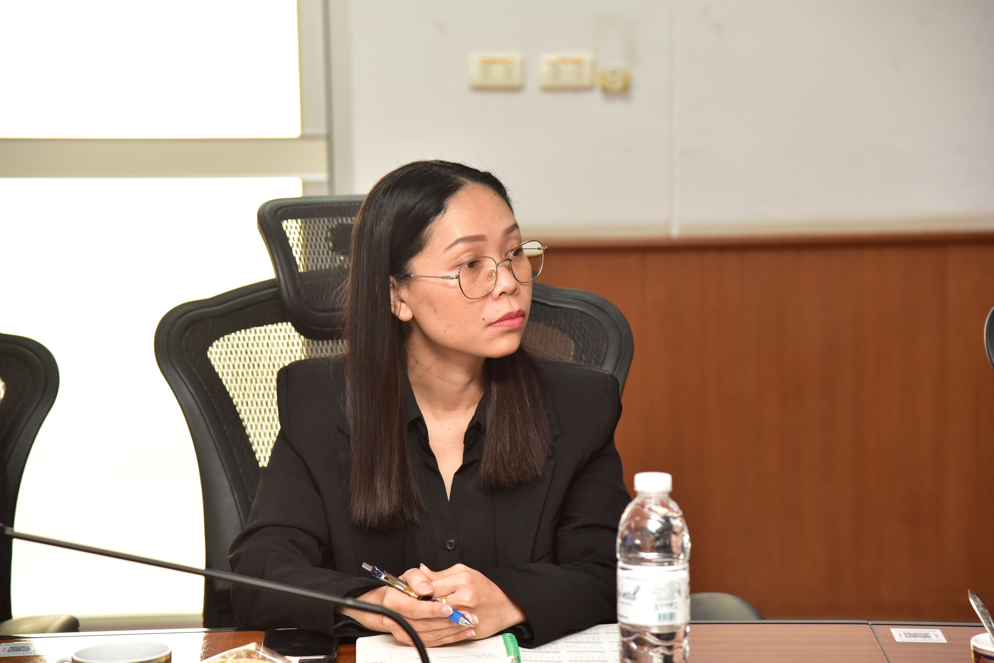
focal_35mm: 120
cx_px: 497
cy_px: 332
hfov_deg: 17.1
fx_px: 3314
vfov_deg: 11.4
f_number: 5.6
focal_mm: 120
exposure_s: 1/125
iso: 1600
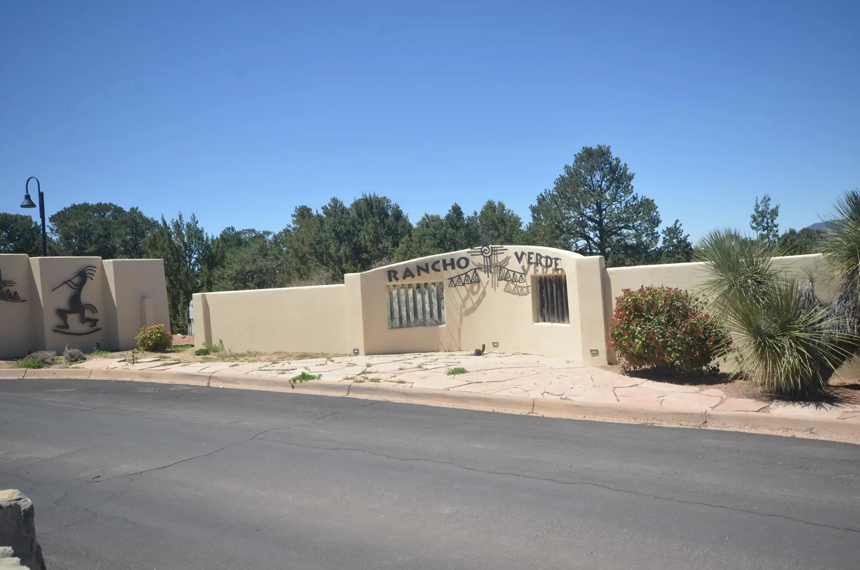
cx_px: 430
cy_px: 285
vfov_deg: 43.4
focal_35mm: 30
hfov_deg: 62.0
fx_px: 715
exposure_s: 1/250
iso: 125
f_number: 8
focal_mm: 20
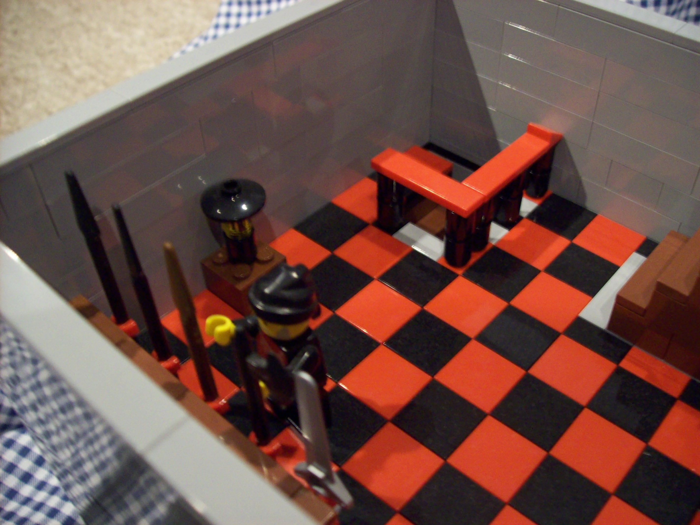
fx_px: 728
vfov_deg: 39.6
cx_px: 350
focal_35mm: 36
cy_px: 262
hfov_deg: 51.4
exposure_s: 1/8
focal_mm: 6
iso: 200
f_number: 2.7
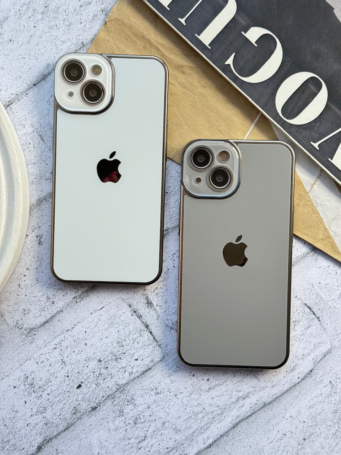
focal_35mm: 48
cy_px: 228
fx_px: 630
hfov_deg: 30.3
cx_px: 170
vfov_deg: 39.7
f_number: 1.78
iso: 64
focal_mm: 6.76
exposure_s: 1/633
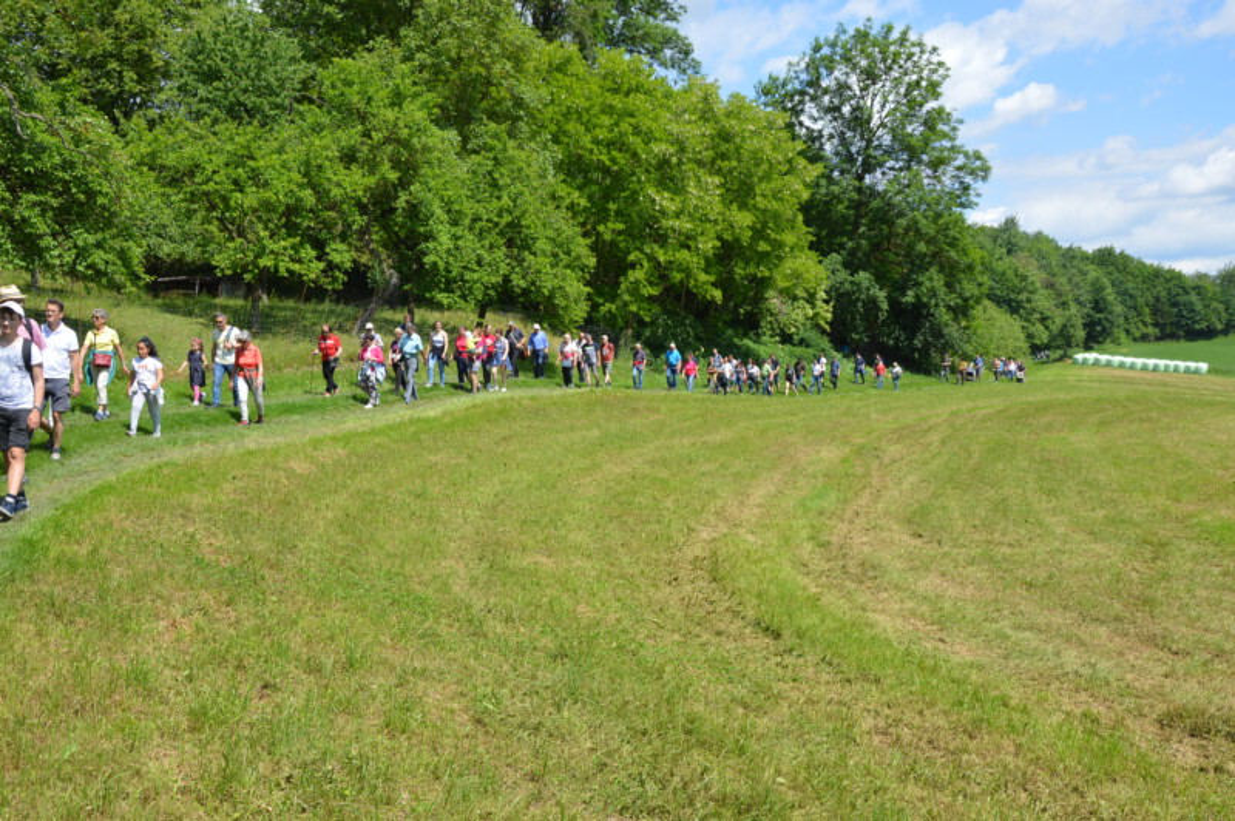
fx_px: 1234
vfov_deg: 36.8
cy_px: 410
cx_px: 618
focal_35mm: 36
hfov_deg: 53.2
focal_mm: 24
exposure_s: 1/250
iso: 100
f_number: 8
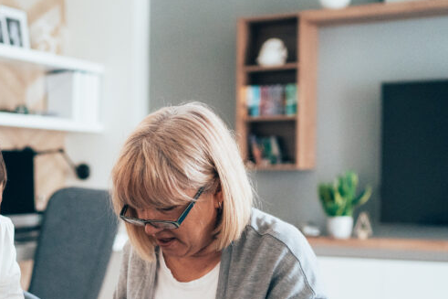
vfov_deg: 18.3
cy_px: 288
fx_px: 908
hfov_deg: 27.0
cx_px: 68
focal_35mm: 73
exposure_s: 1/200
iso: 3200
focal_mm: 35
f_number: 2
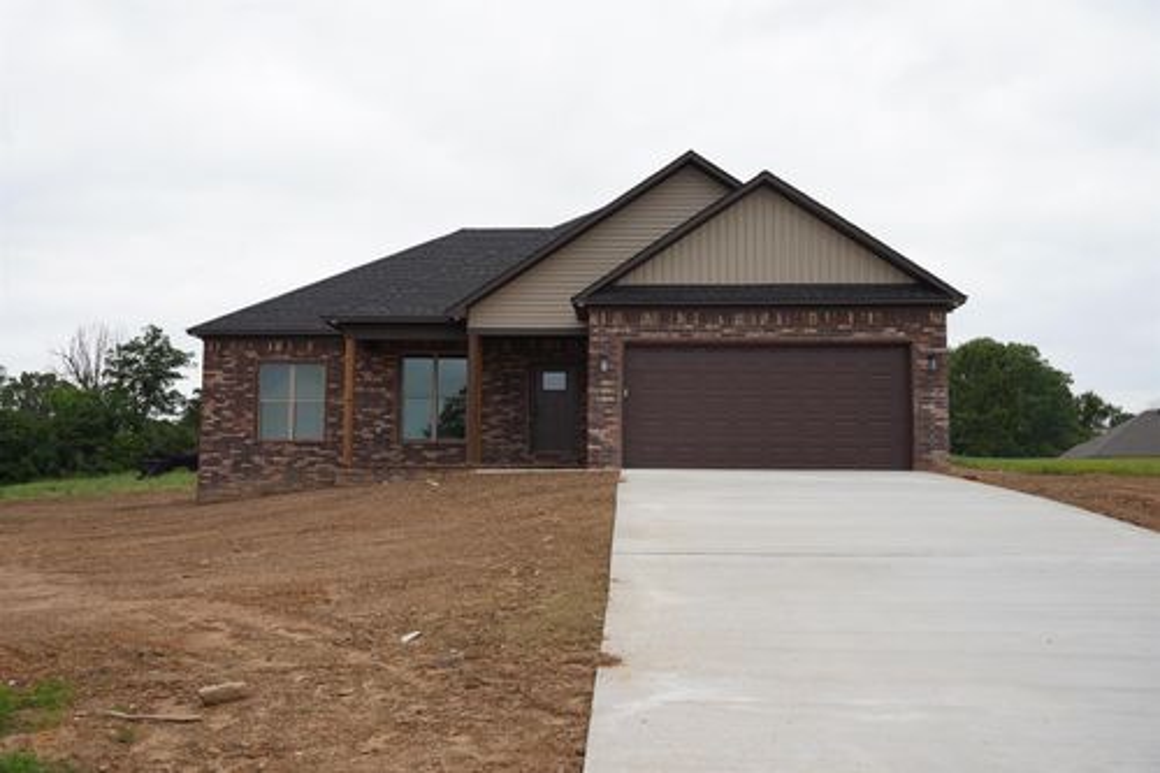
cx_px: 580
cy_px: 386
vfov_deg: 38.4
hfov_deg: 55.3
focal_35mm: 34
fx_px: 1108
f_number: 5
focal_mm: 34.4
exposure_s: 1/320
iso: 100
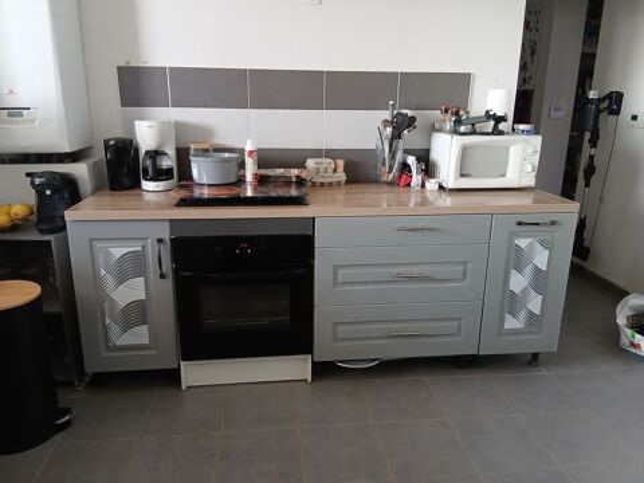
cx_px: 322
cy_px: 242
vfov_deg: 53.1
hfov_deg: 67.3
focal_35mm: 26
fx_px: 484
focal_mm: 3.98
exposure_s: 1/33.3
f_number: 1.8
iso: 200
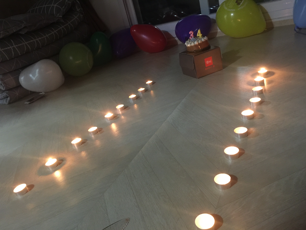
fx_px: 256
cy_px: 115
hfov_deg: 61.7
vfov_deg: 48.2
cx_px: 153
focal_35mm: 29
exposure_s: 1/4
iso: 100
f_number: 2.2
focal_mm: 4.15
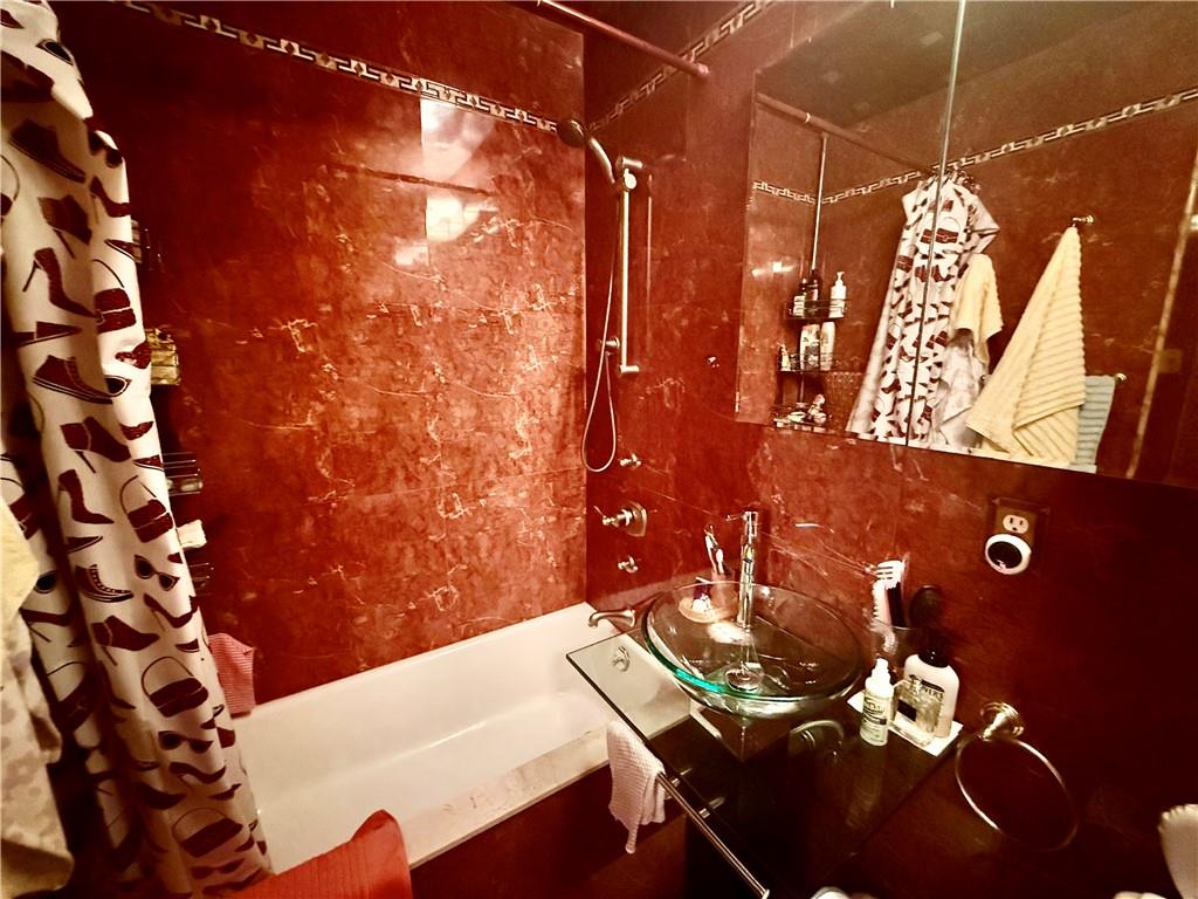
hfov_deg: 102.1
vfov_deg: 85.7
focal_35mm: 14
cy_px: 450
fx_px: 485
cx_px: 599
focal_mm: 2.22
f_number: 2.2
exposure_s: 1/30
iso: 2000
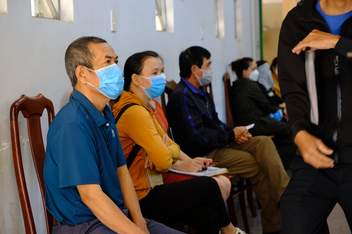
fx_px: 811
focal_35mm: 83
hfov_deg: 24.5
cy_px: 117
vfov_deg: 16.4
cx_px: 176
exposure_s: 1/100
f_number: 4
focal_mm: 55
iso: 1600
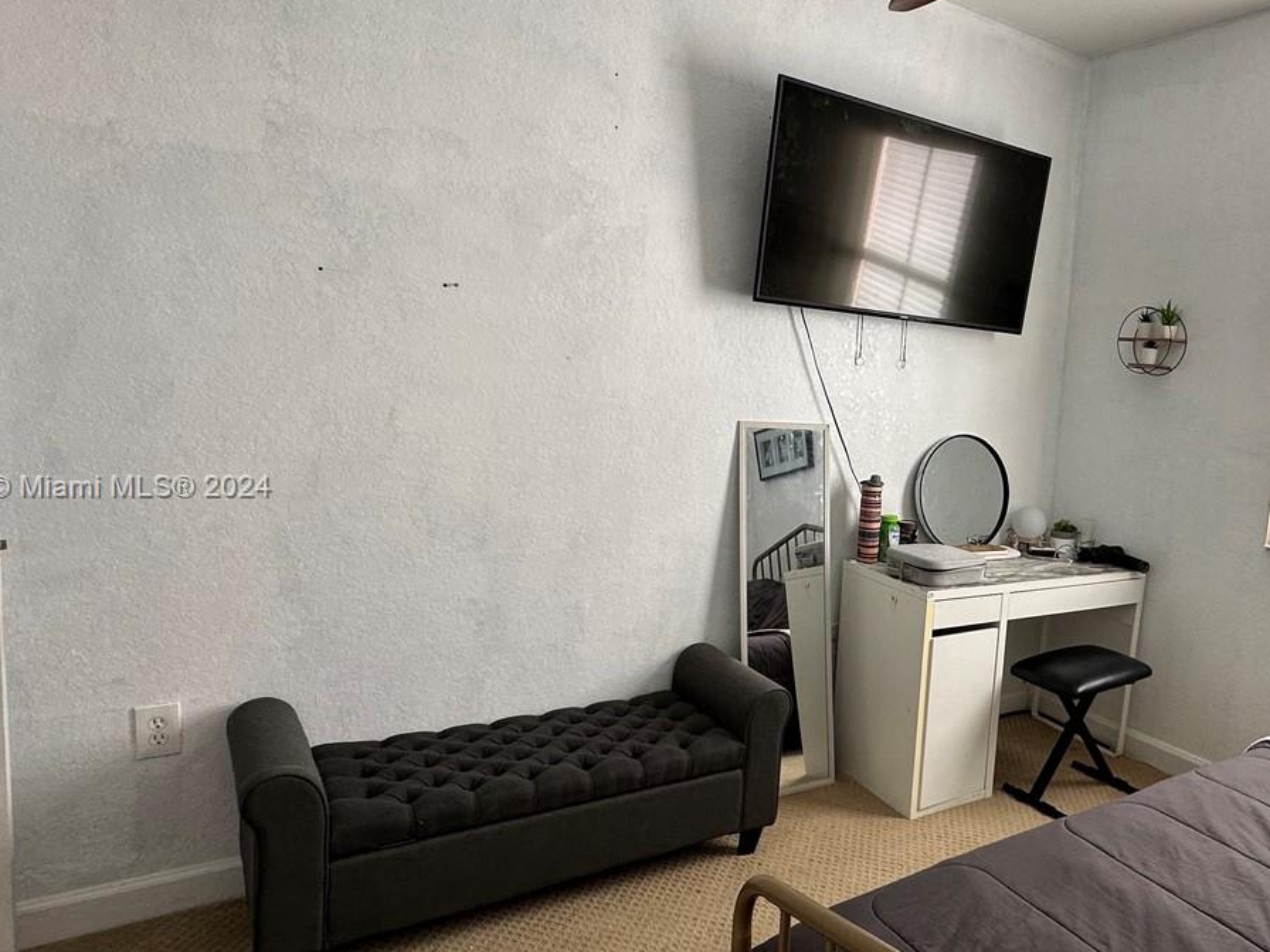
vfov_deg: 54.9
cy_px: 489
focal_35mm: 25
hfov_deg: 65.2
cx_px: 951
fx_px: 917
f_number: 2.2
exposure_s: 1/99
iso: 50
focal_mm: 2.22
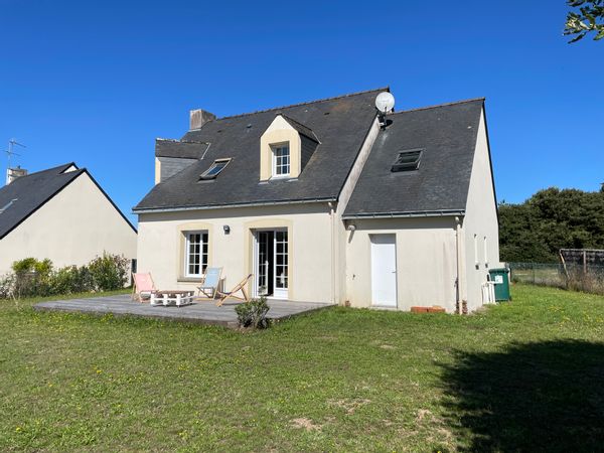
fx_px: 454
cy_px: 226
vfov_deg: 53.1
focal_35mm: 26
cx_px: 302
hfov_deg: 67.3
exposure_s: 1/6135
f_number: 1.6
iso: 32
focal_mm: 4.2
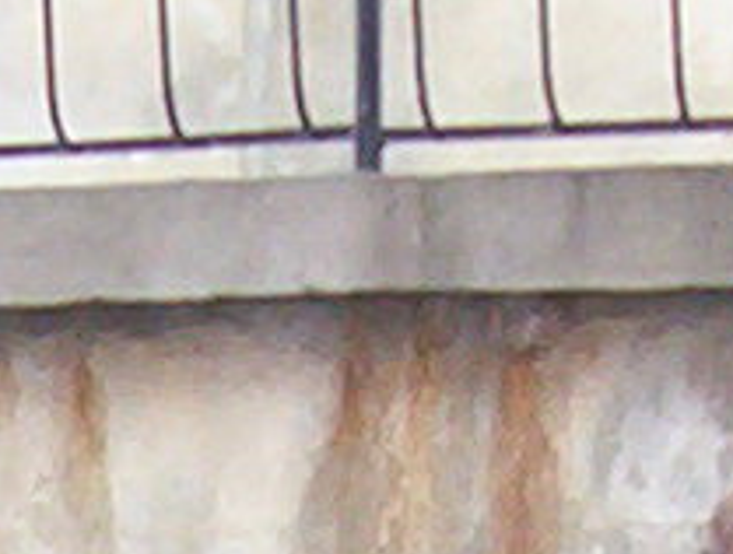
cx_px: 445
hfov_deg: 5.9
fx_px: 7135
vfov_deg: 4.3
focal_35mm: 336
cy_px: 1595
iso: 140
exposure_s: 1/34.4
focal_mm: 5.77
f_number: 2.73
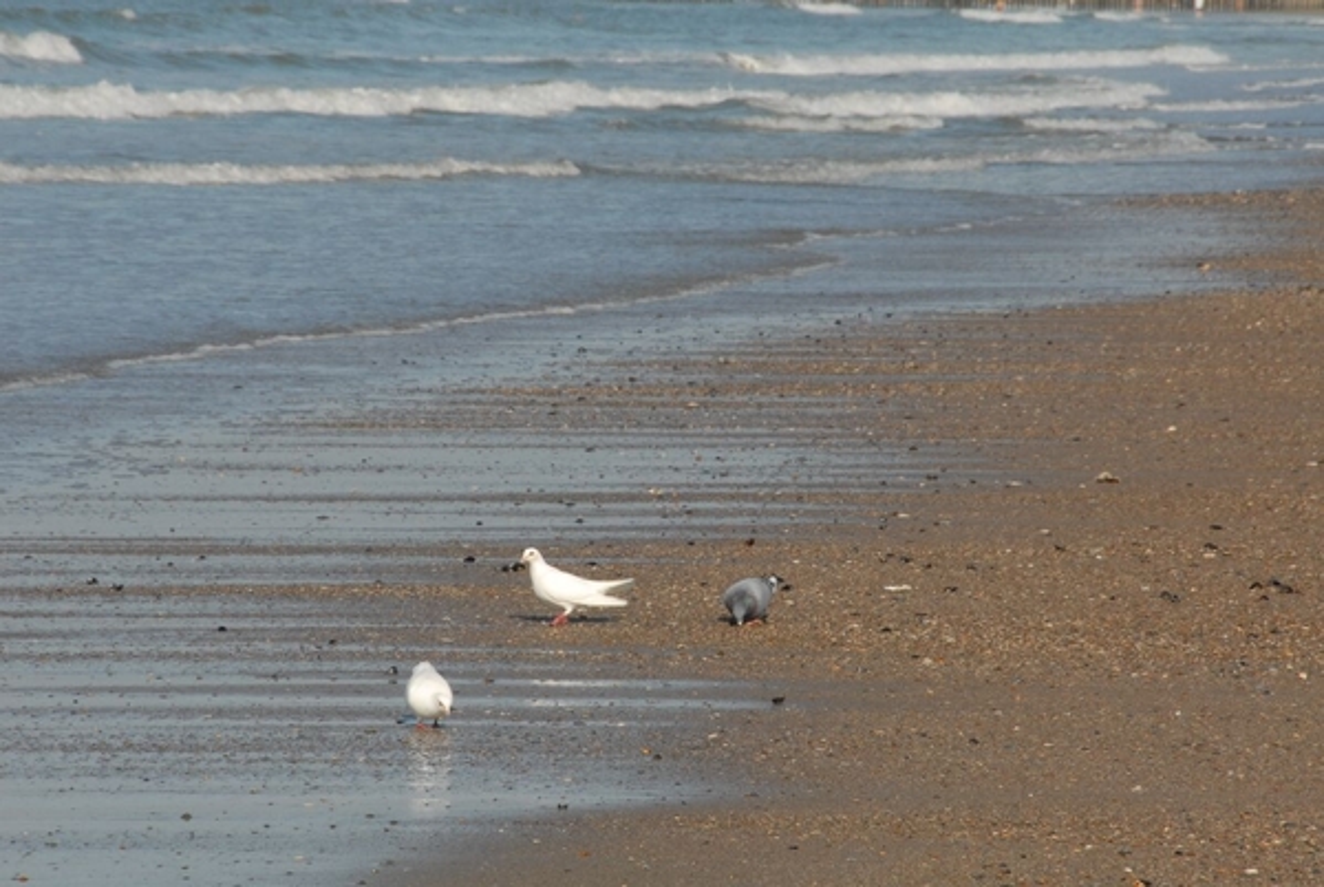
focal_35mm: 300
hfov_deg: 6.9
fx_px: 11049
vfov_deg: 4.6
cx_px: 662
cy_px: 444
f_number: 20
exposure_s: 1/200
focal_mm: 200
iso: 400
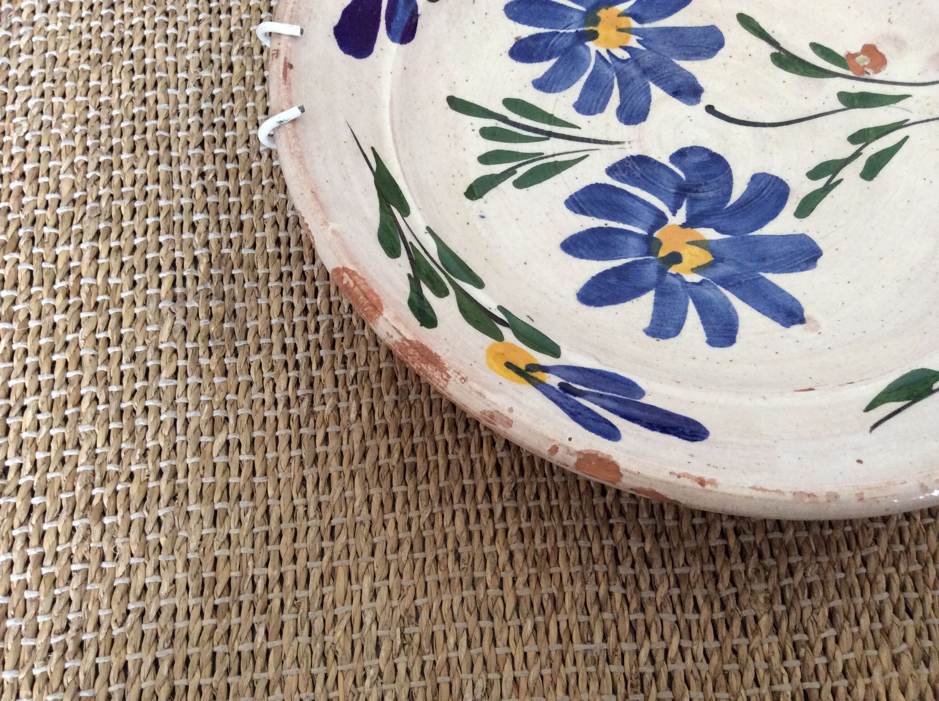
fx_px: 867
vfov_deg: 44.1
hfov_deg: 56.9
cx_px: 470
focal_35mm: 32
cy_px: 350
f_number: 2.4
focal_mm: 3.3
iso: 160
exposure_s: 1/25
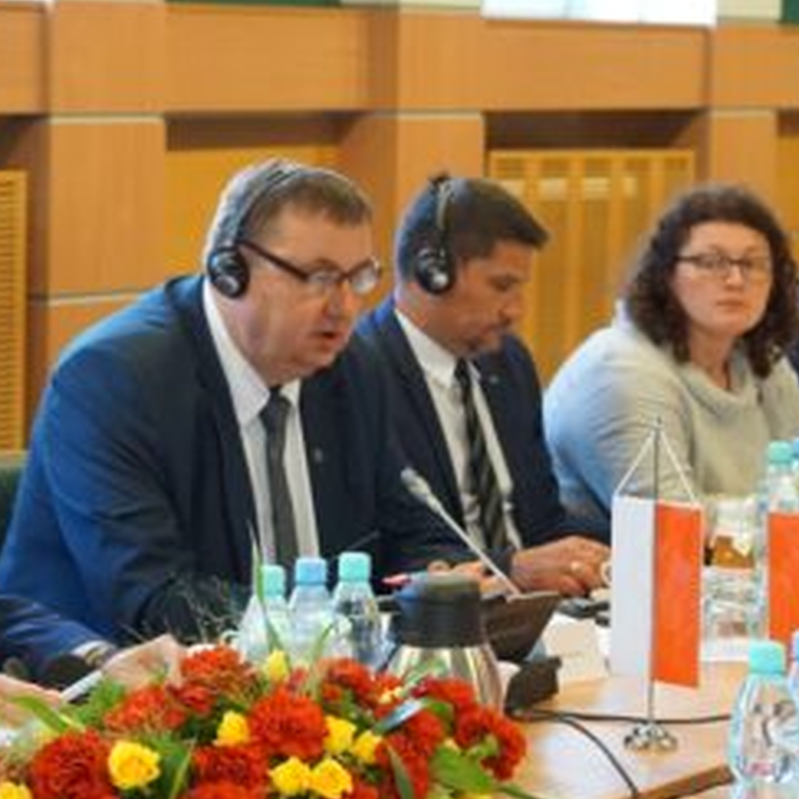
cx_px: 303
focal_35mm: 105
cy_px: 304
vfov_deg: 16.6
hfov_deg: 16.6
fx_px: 2742
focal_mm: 40
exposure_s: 1/160
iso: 2500
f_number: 4
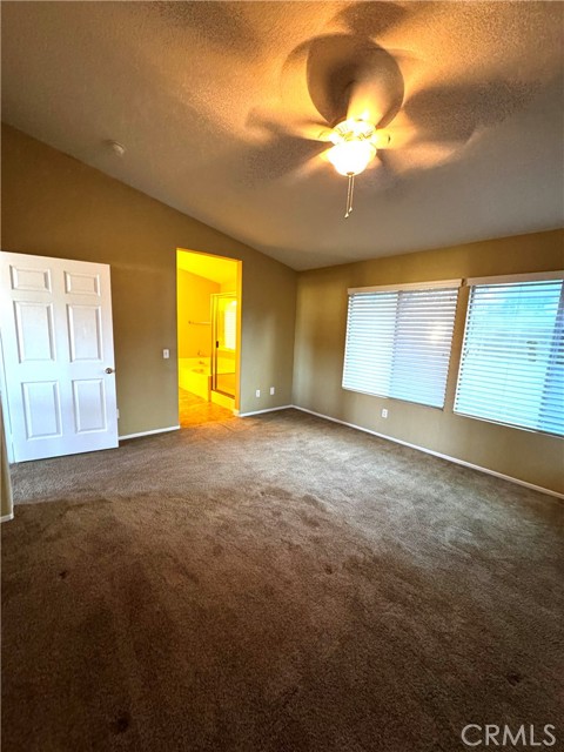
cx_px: 282
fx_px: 304
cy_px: 376
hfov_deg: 85.7
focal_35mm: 14
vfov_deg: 102.1
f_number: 2.2
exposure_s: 1/60
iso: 800
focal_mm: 2.22
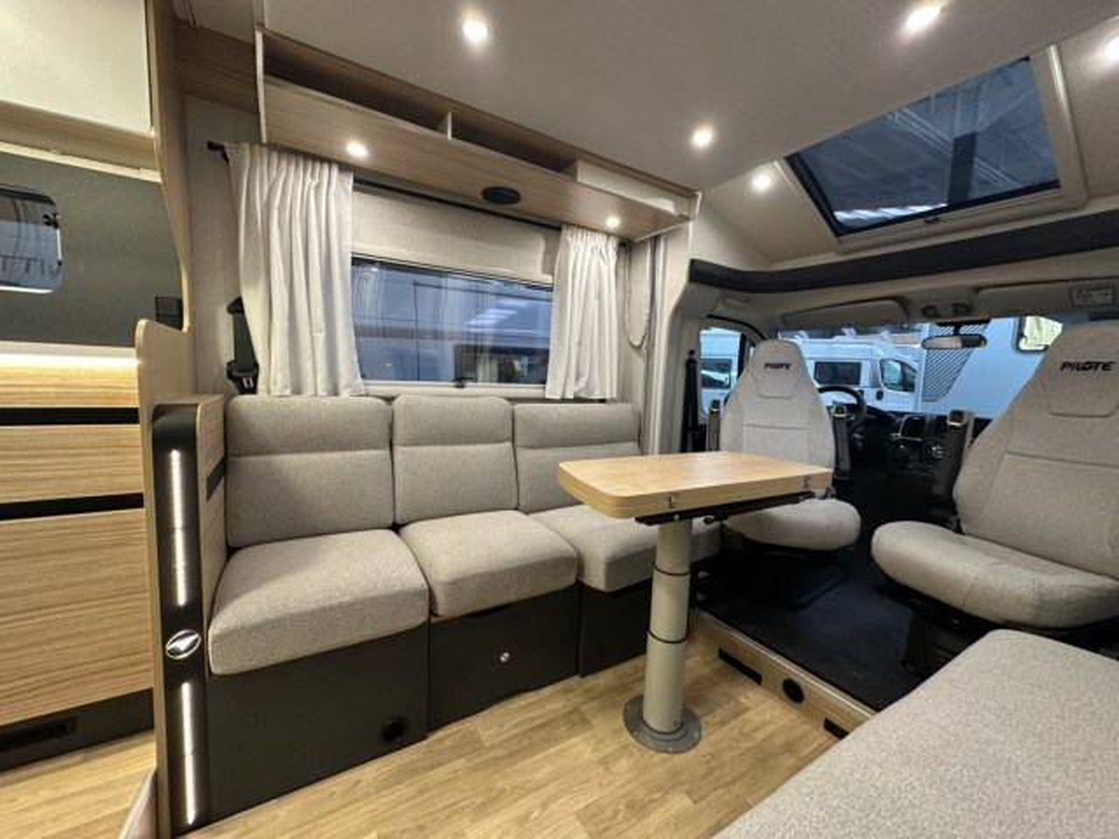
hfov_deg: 102.1
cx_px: 560
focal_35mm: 14
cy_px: 420
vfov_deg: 85.7
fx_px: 453
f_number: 2.2
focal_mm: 2.22
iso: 250
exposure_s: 1/50
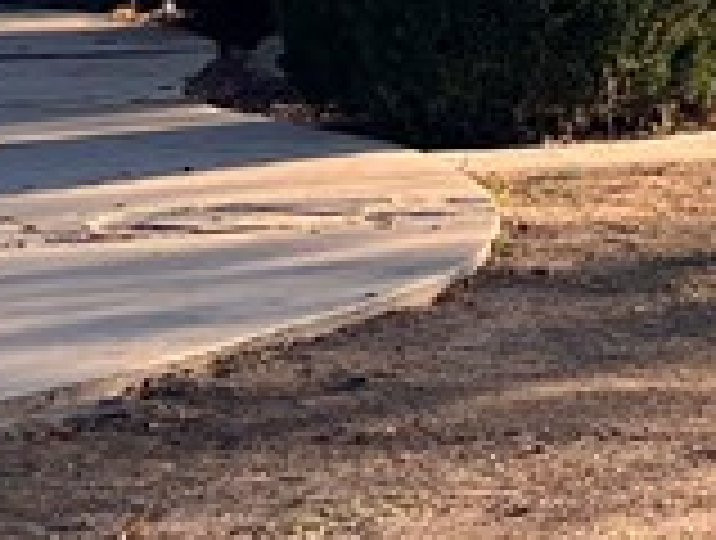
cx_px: 2166
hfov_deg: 9.3
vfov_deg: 8.8
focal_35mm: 167
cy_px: -166
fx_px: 3462
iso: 50
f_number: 1.5
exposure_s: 1/1252
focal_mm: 5.7
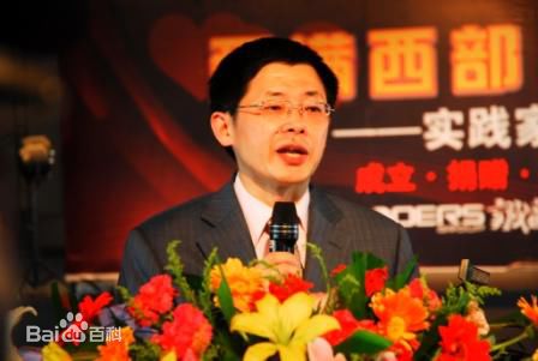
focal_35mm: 105
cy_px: 180
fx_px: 1573
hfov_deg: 19.4
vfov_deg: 13.1
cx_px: 269
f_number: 4.5
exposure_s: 1/15
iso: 250
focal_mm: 70
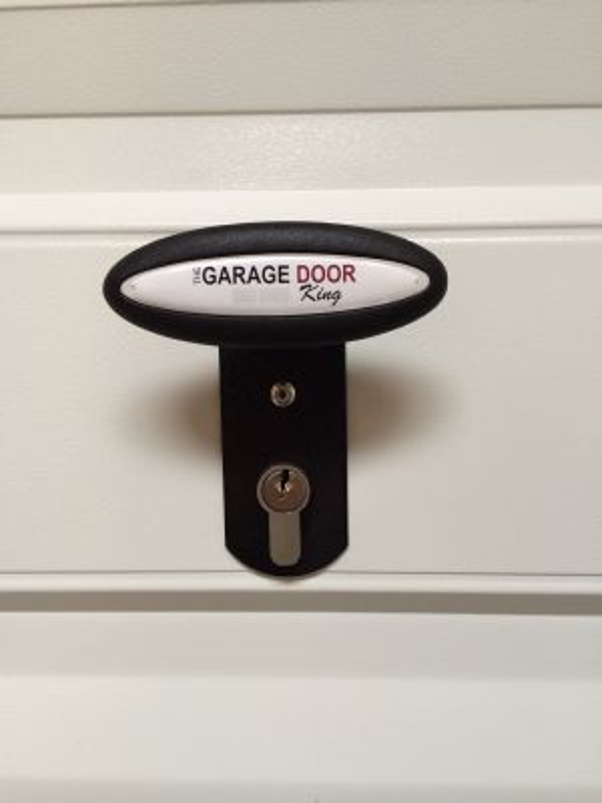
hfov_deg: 46.8
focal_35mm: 30
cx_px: 301
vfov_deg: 60.0
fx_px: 696
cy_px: 402
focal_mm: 4.12
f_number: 2.2
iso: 64
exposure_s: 1/30
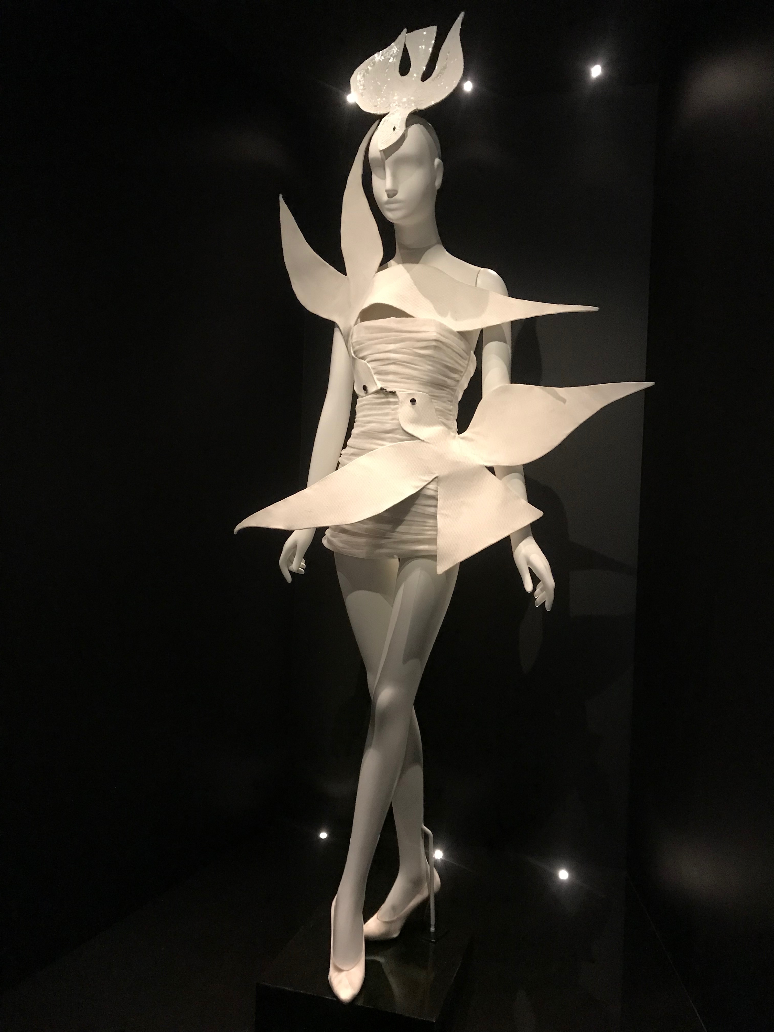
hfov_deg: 49.7
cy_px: 516
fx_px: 835
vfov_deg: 63.4
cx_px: 387
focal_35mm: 28
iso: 100
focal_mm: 3.99
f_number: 1.8
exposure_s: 1/7
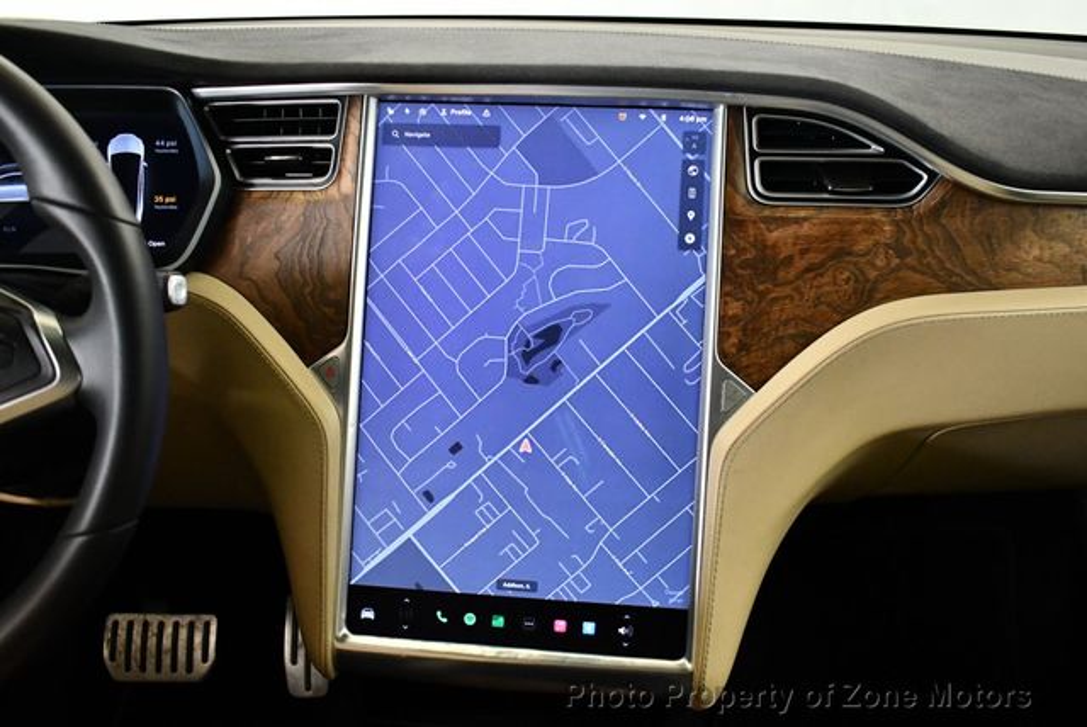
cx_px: 544
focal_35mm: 36
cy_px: 364
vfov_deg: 36.9
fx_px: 1088
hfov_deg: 53.1
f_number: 3.5
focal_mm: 18
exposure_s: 1/125
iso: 3200
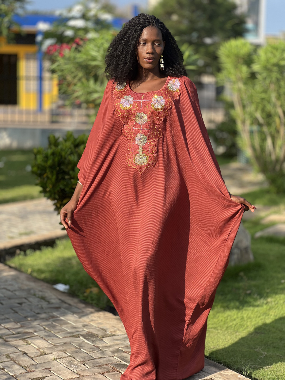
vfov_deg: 25.3
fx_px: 845
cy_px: 190
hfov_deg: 19.1
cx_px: 142
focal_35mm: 77
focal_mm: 9
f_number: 2.8
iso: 25
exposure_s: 1/204
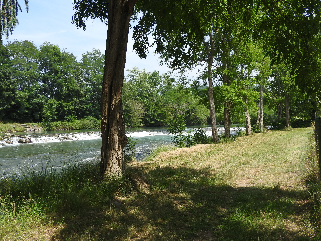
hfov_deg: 60.0
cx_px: 160
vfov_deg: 46.8
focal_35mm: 30
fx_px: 278
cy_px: 120
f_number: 3.5
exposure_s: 1/640
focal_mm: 5.4
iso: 100
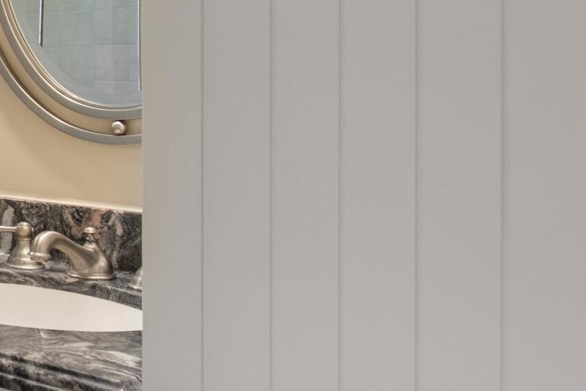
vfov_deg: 24.7
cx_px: -427
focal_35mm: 54
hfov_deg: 23.1
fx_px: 879
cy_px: 82
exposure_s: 1/13
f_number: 4.5
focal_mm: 10
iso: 100
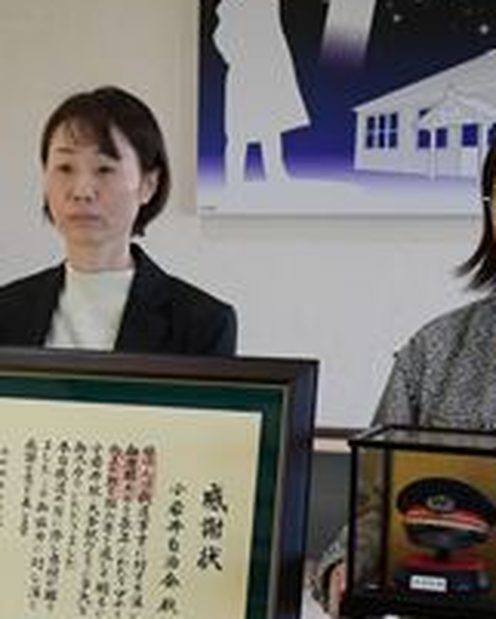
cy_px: 374
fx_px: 1797
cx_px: 31
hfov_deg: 15.5
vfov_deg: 19.5
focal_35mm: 98
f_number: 8
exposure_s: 1/250
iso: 2500
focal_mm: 28
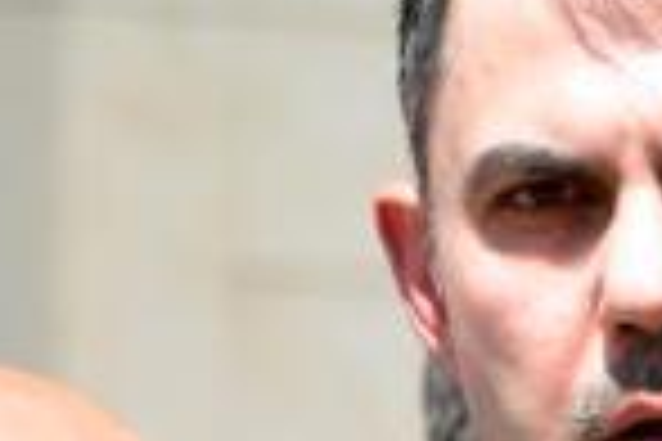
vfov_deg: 2.3
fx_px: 11161
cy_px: 684
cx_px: 513
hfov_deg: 3.4
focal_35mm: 607
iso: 100
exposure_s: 1/160
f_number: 5.6
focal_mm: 145
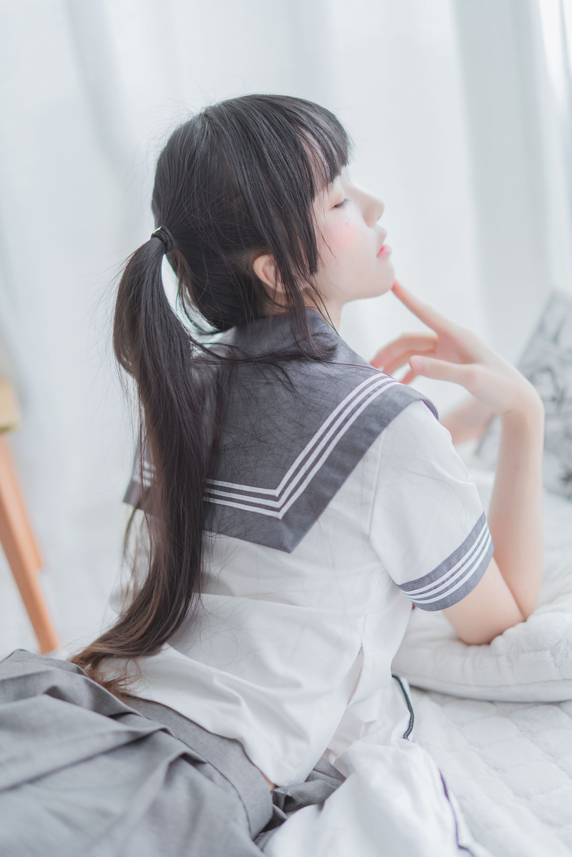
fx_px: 1191
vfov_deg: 39.6
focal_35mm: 50
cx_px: 286
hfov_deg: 27.0
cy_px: 428
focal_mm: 50
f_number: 1.4
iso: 125
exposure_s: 1/400
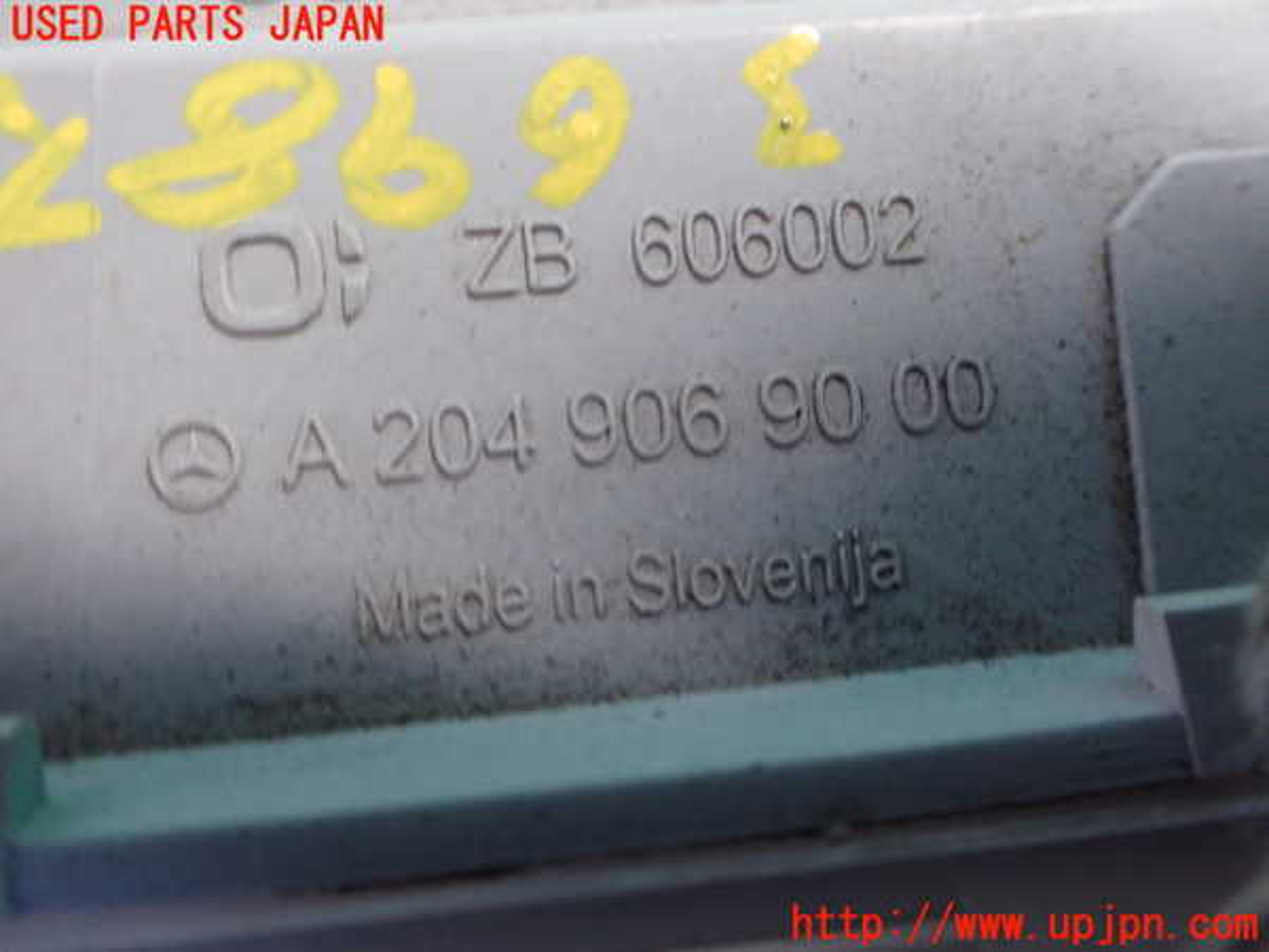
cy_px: 476
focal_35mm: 30
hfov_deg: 60.0
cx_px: 634
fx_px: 1100
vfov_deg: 46.8
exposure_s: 1/40
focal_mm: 5.4
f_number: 2.3
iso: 800
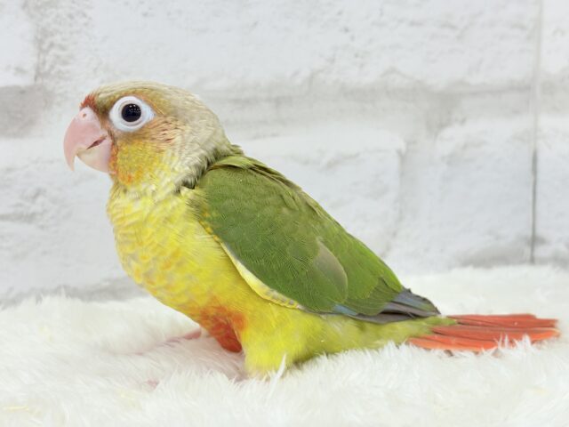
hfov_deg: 36.8
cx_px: 284
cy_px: 214
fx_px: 855
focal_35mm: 52
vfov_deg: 28.0
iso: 64
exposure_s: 1/100
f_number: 1.6
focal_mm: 5.96
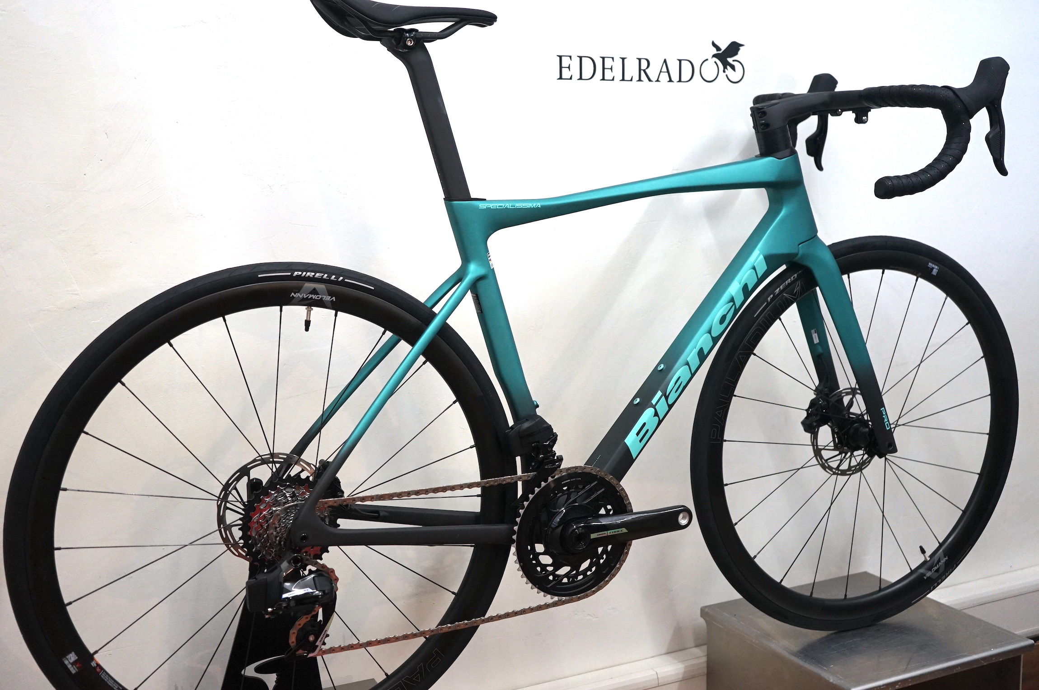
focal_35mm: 39
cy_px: 345
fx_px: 1125
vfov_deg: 34.1
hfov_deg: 49.6
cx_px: 520
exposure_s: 1/160
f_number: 4
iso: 1250
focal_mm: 39
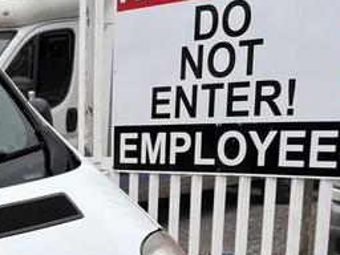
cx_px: -243
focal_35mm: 91
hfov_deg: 17.9
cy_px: 379
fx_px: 894
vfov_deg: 15.1
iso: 50
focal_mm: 5.96
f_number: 1.6
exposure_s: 1/873
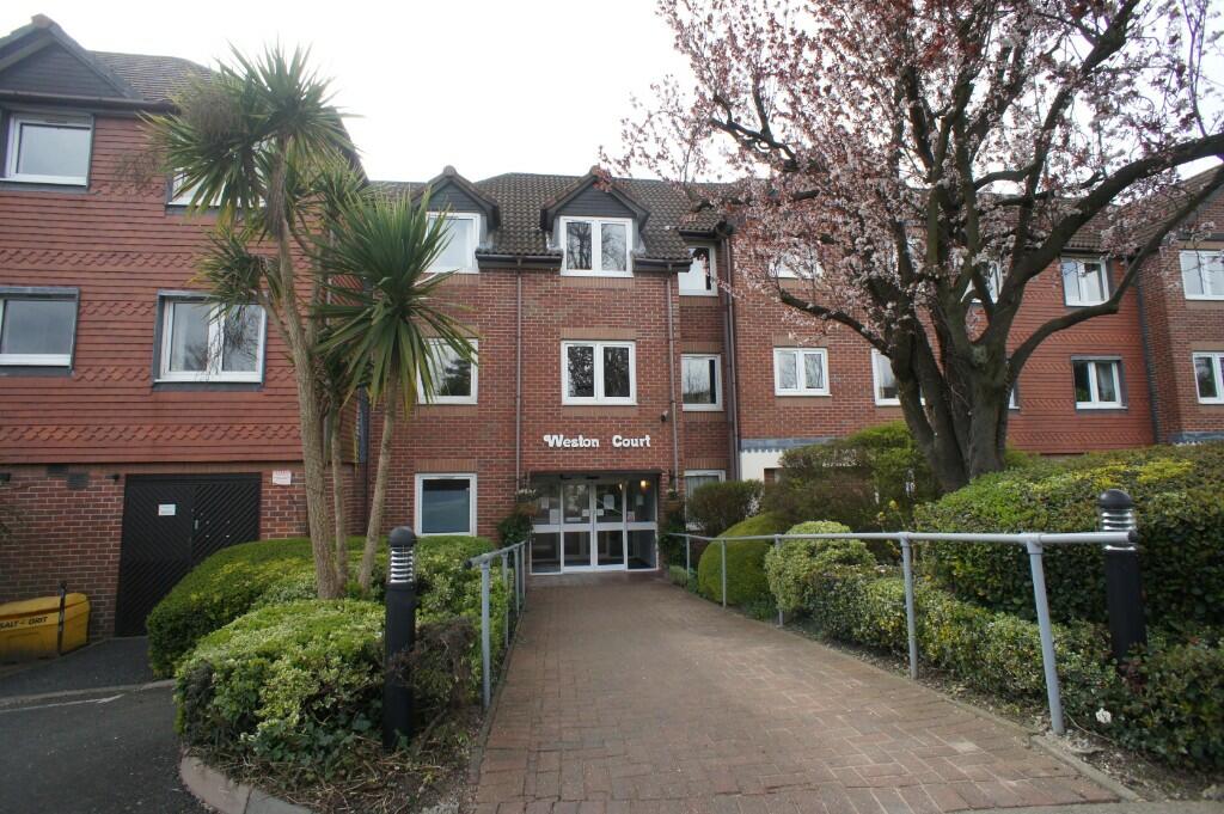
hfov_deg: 73.8
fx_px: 815
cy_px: 407
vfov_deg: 53.1
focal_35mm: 24
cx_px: 612
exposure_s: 1/640
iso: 800
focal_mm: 16
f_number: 6.3
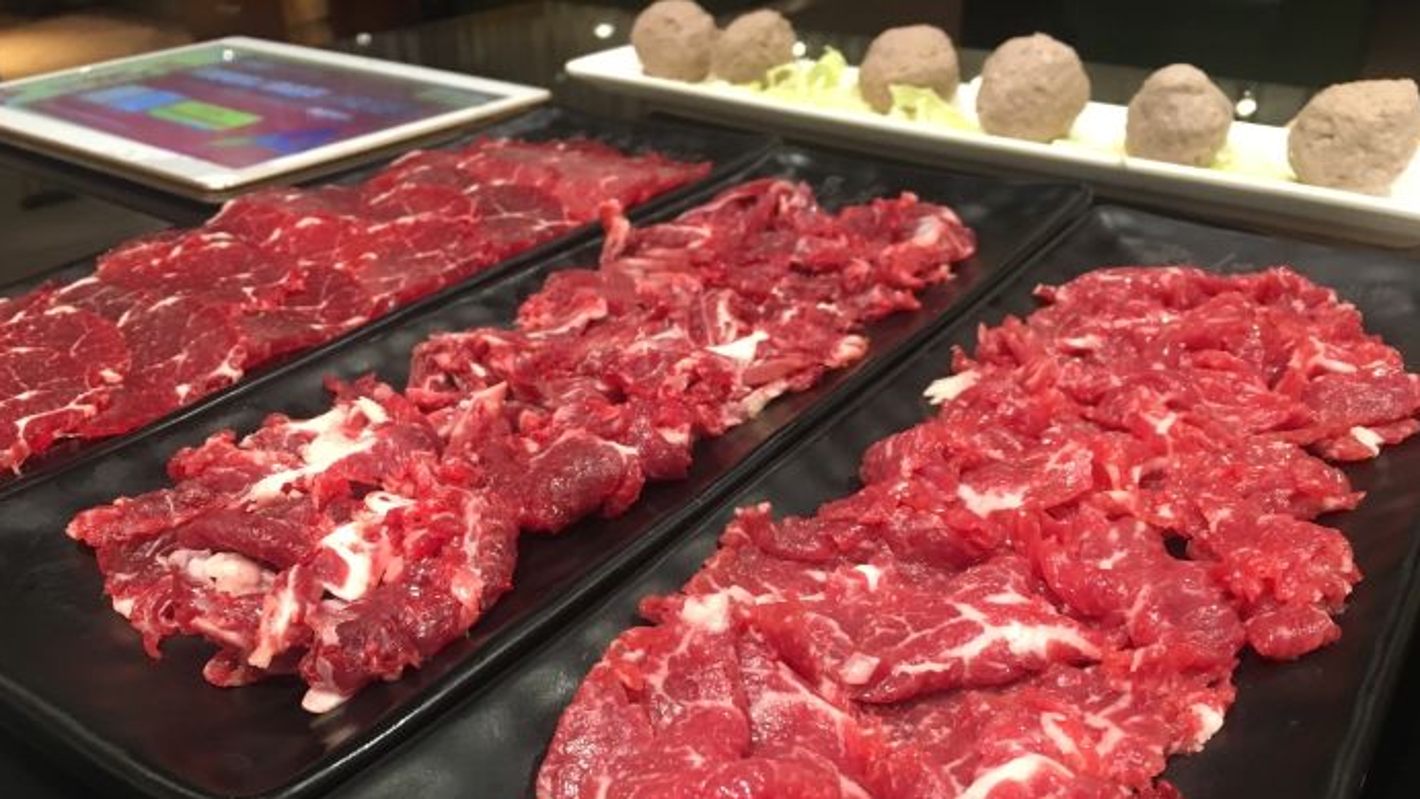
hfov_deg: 61.0
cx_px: 713
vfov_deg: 36.3
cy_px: 537
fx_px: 1205
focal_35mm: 32
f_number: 2.2
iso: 200
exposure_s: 1/25
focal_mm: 4.15
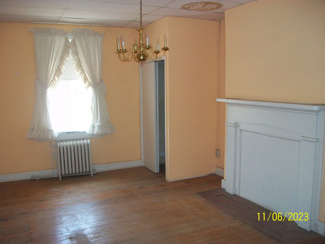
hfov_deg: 54.0
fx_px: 319
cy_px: 122
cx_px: 162
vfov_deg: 41.8
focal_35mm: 34
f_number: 2.8
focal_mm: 5.7
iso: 160
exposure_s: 1/60
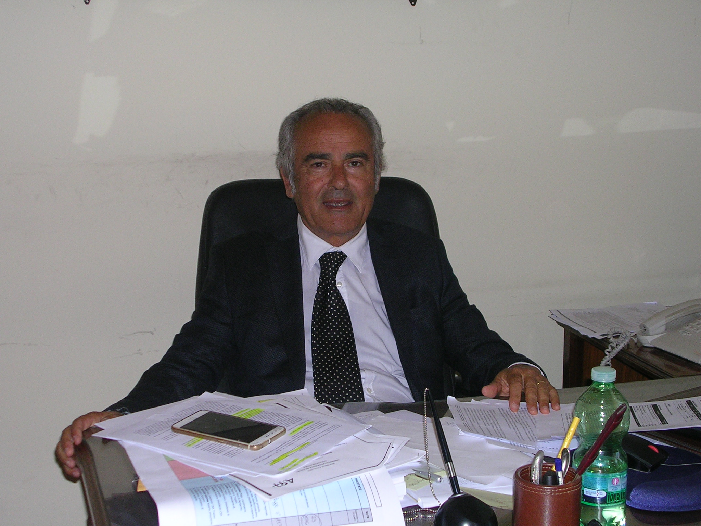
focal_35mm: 63
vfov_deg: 23.3
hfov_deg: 30.7
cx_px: 350
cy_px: 263
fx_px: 1276
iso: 82
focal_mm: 9.6
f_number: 3.5
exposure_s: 1/60.1
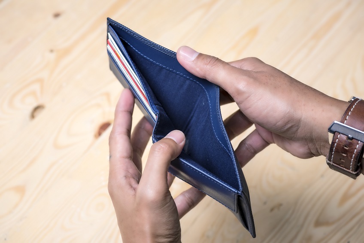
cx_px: 182
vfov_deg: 13.1
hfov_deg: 19.4
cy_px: 122
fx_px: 1062
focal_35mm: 105
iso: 400
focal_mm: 105
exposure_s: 1/125
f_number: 8
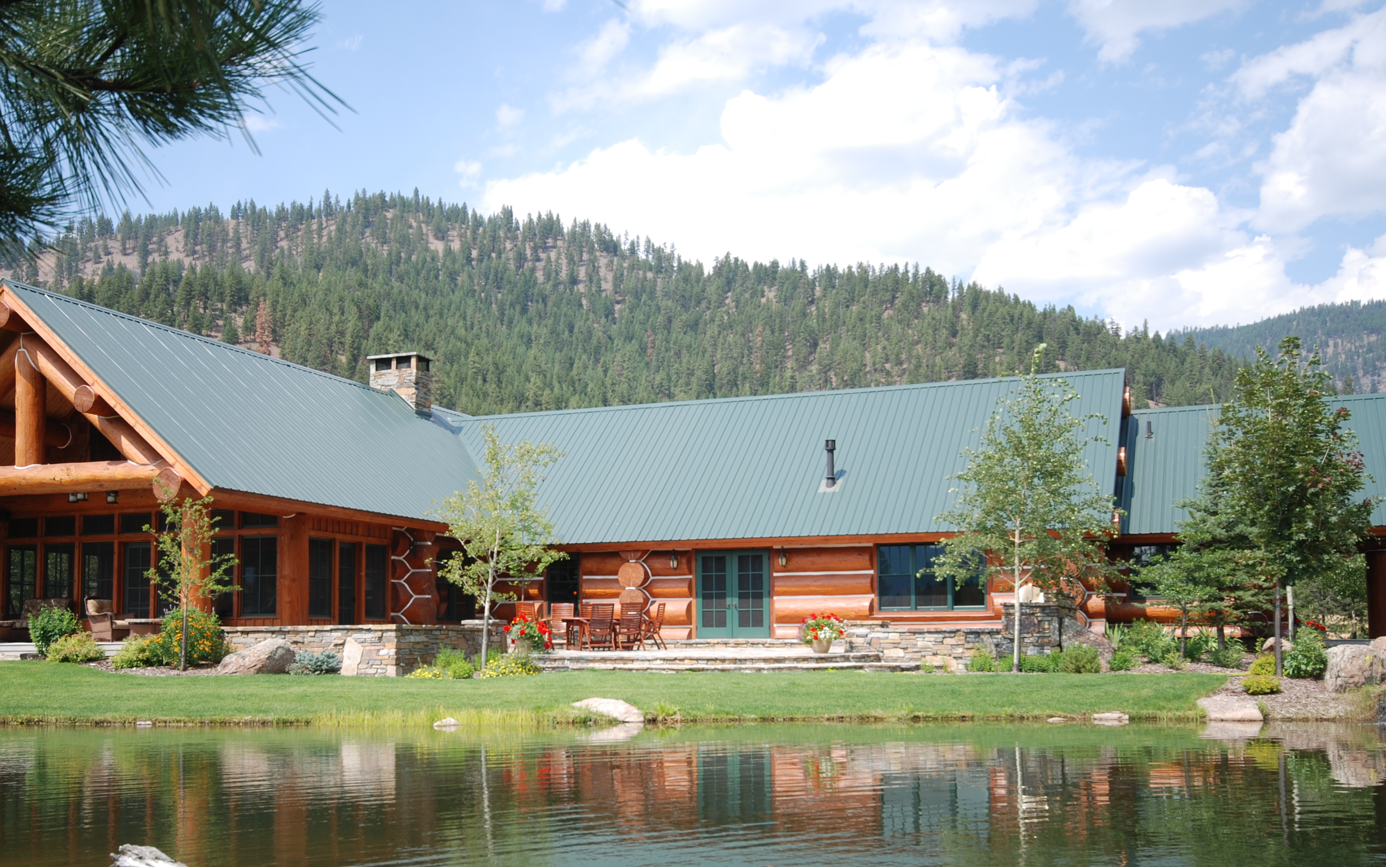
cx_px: 622
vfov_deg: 32.6
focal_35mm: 39
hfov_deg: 50.3
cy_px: 556
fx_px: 1473
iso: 100
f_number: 6.3
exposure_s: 1/160
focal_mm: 20
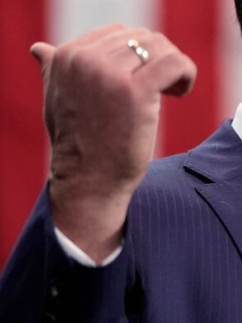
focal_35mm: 588
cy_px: 77
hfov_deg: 2.5
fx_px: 5487
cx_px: 398
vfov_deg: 3.4
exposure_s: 1/640
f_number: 2.8
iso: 2500
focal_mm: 158
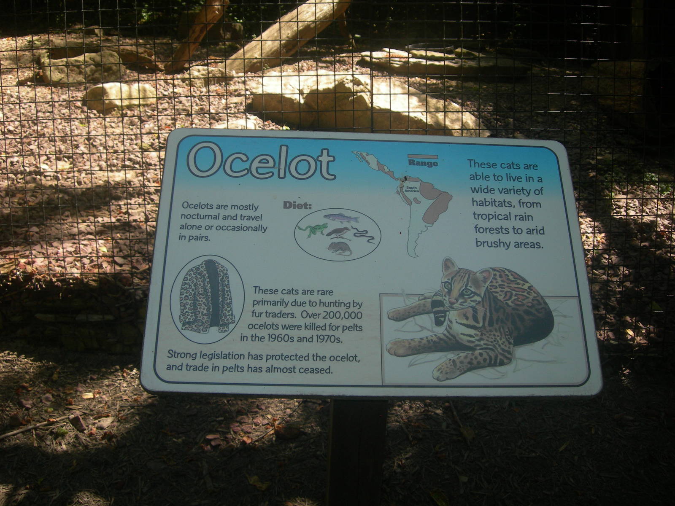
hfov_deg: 49.0
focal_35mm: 38
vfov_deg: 37.7
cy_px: 253
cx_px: 338
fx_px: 741
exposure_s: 1/328
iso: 50
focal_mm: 7.8
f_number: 2.8
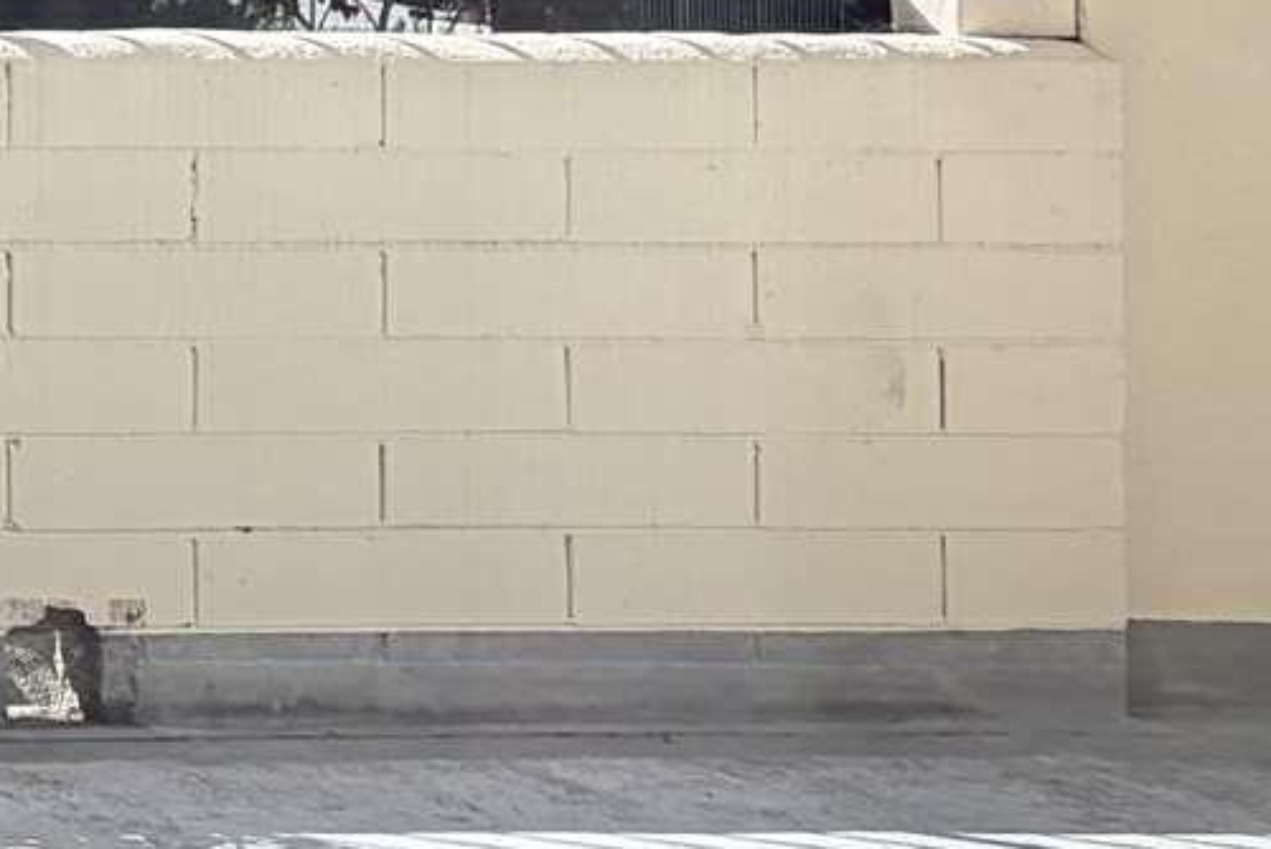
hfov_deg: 10.2
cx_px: -2062
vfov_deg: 8.1
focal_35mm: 166
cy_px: -348
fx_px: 5864
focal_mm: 5.96
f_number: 1.6
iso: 64
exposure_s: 1/450
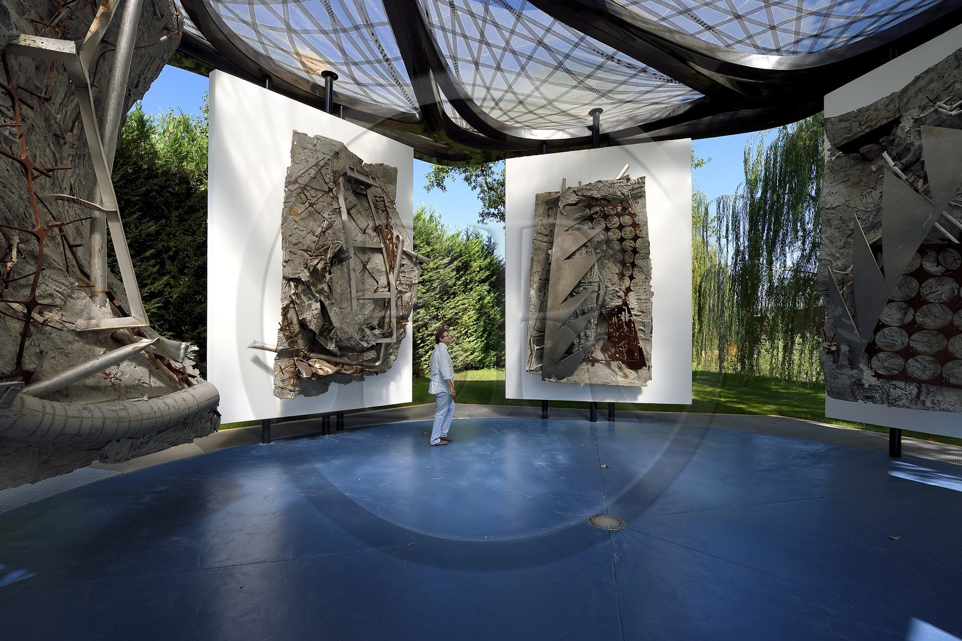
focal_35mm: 14
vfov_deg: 81.2
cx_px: 481
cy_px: 320
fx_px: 374
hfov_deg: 104.3
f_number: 9
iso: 200
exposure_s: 1/160
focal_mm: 14
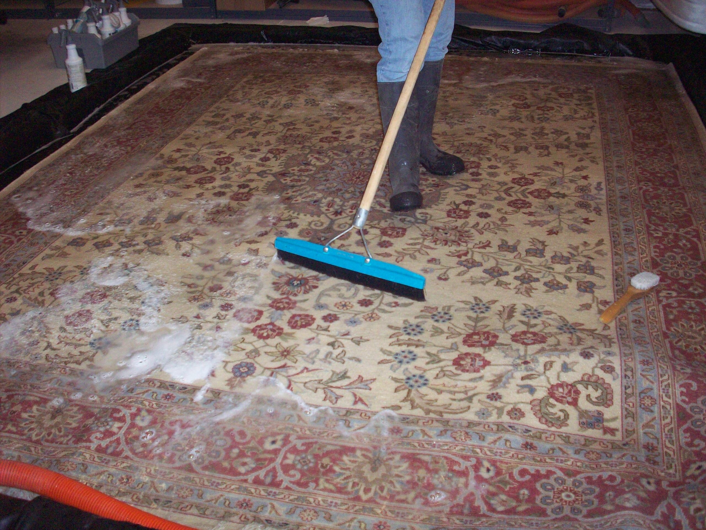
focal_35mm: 37
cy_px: 265
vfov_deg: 38.7
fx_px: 755
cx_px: 353
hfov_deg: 50.1
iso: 200
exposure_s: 1/64
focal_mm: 6.2
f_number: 2.8
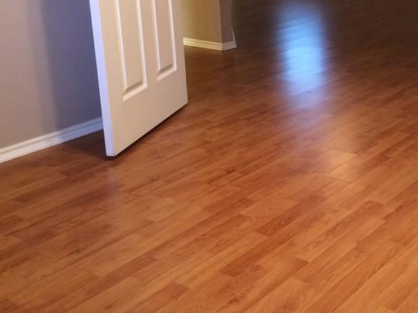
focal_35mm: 53
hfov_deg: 34.7
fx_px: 640
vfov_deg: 27.0
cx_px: 350
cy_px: 66
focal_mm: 4.15
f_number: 2.2
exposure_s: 1/30
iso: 80
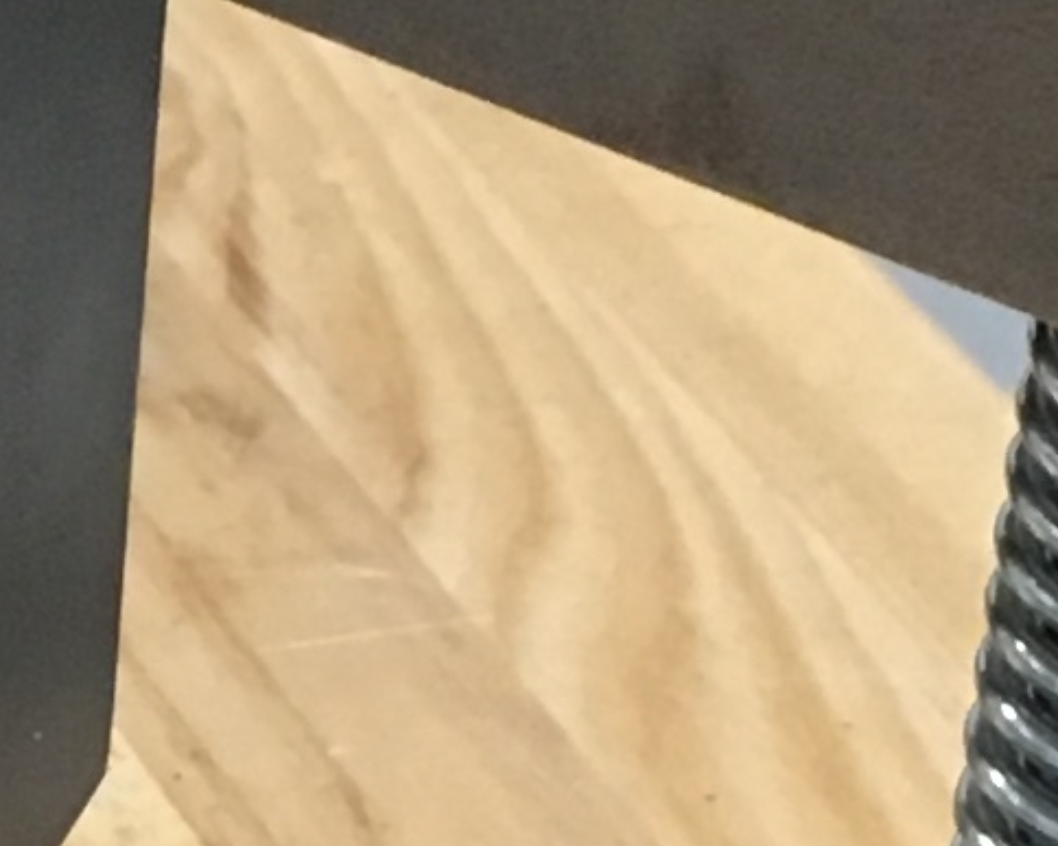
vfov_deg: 6.5
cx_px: -297
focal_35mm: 236
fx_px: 7388
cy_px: 1117
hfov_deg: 8.1
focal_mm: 4.15
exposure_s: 1/30
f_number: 2.2
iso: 160
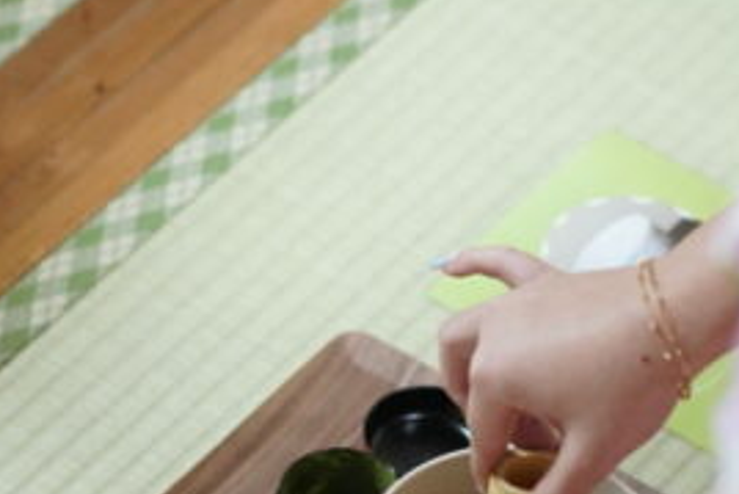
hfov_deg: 9.8
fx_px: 4313
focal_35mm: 210
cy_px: 488
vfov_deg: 6.5
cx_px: 196
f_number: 1.8
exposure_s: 1/500
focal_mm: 55
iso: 3200
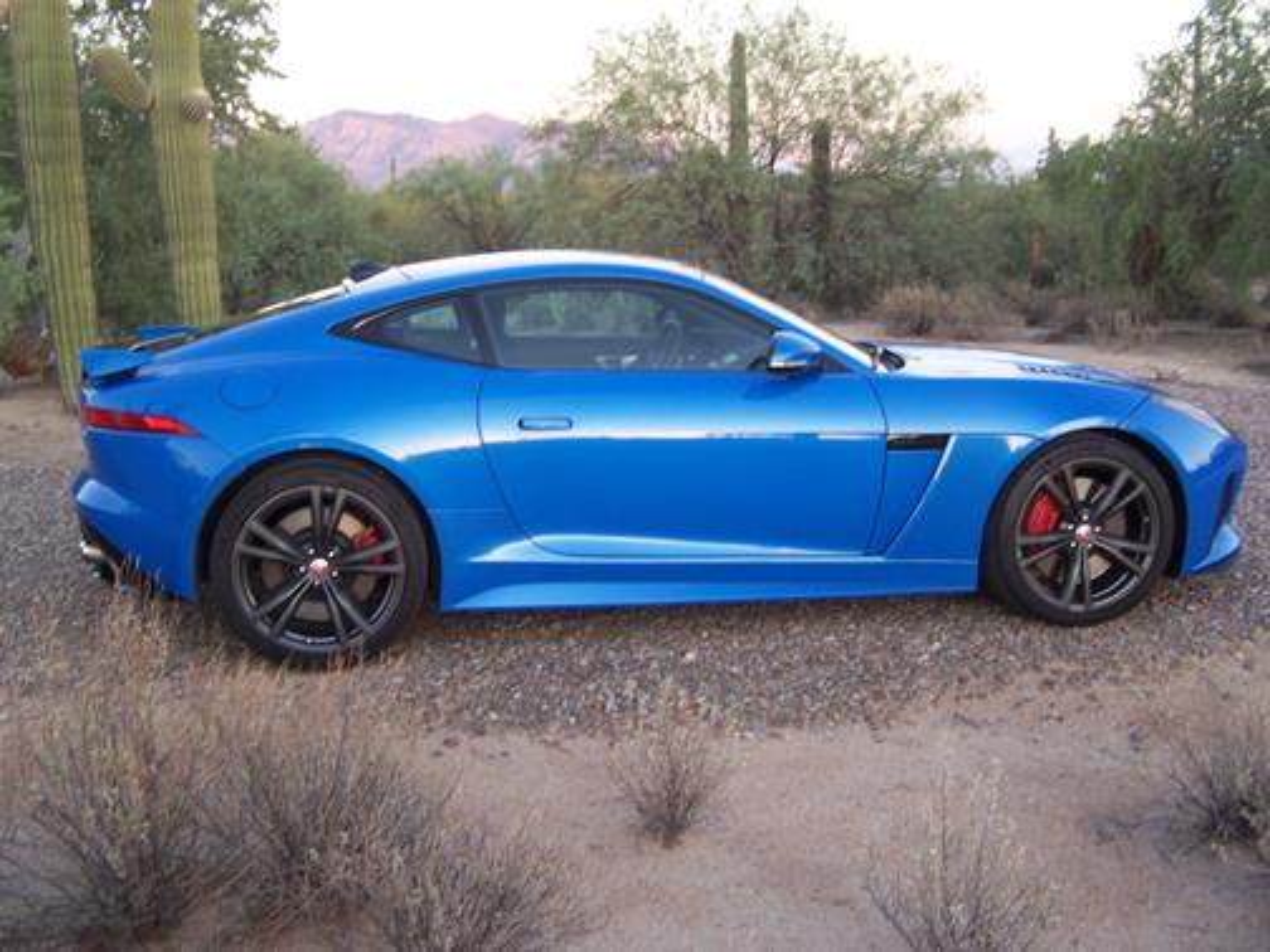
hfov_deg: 49.0
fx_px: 1394
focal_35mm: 38
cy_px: 476
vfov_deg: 37.7
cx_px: 635
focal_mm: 6.3
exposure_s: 1/30
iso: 140
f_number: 2.8
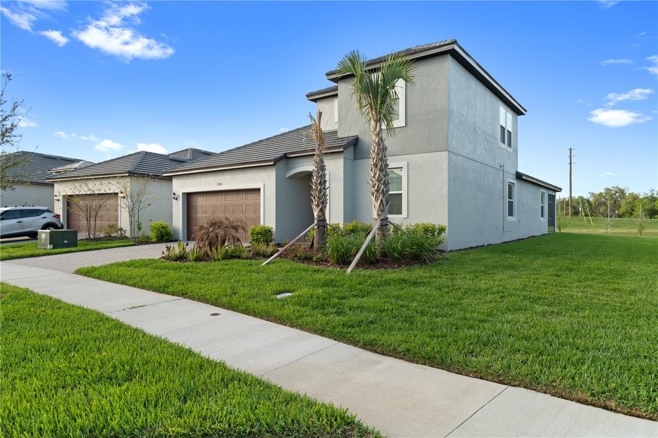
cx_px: 329
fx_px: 402
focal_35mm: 22
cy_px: 219
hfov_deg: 78.6
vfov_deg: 57.2
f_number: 9
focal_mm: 22
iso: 125
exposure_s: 1/10
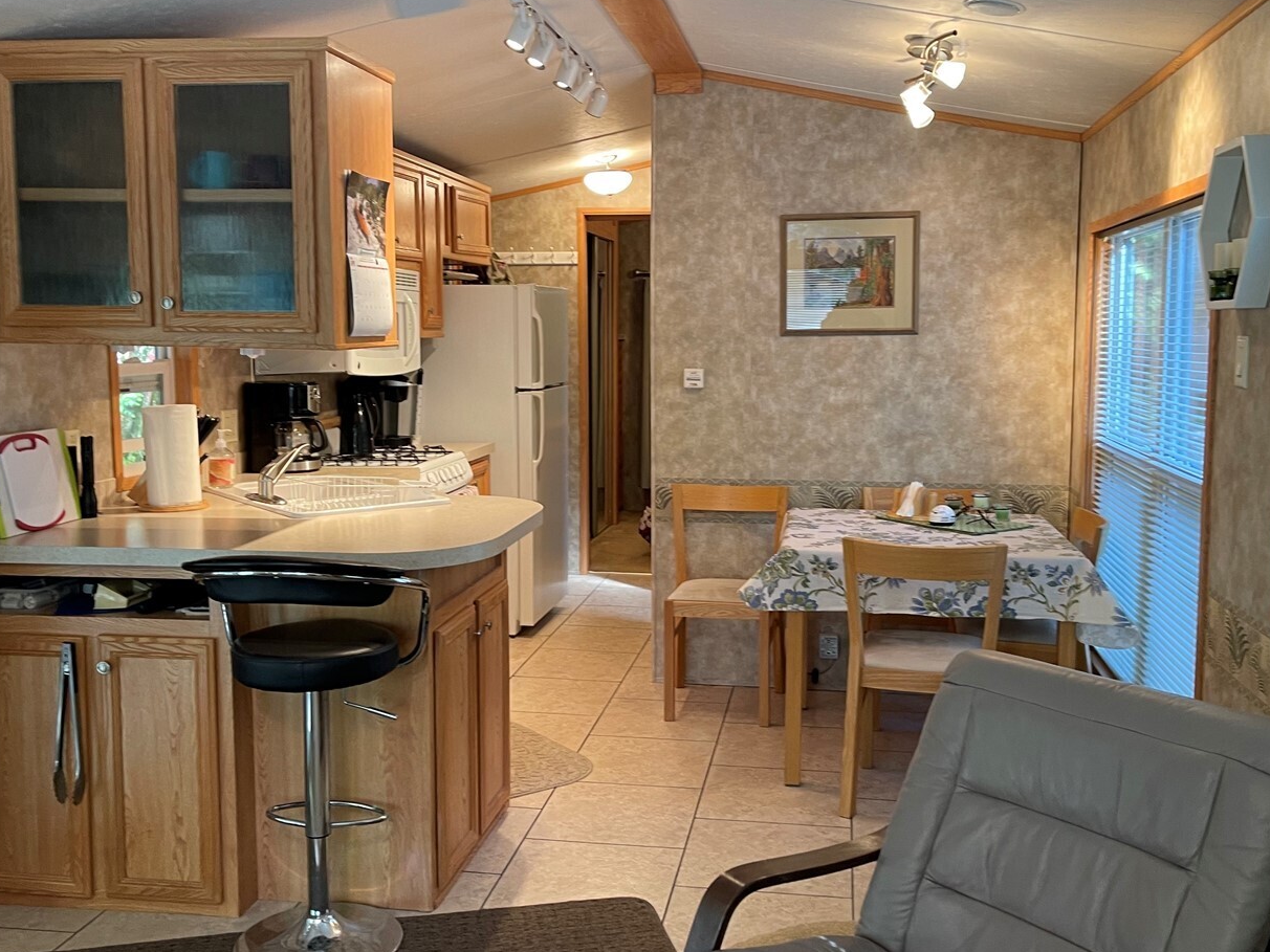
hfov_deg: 55.4
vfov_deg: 42.9
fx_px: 1211
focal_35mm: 33
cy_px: 445
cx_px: 626
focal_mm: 5.1
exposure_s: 1/60
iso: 125
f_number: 1.6
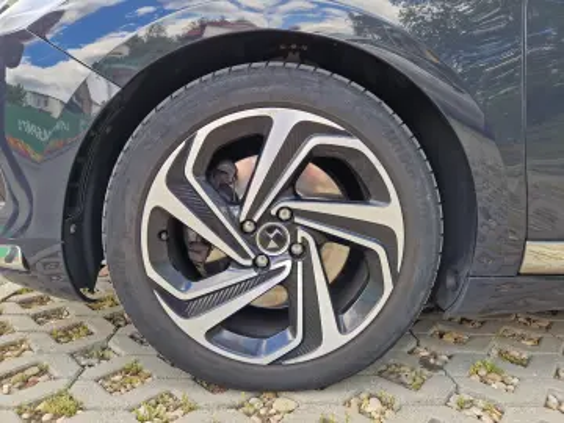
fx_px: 375
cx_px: 282
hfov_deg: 73.9
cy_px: 212
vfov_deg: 58.9
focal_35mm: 23
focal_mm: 5.4
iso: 50
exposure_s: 1/180
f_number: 1.8
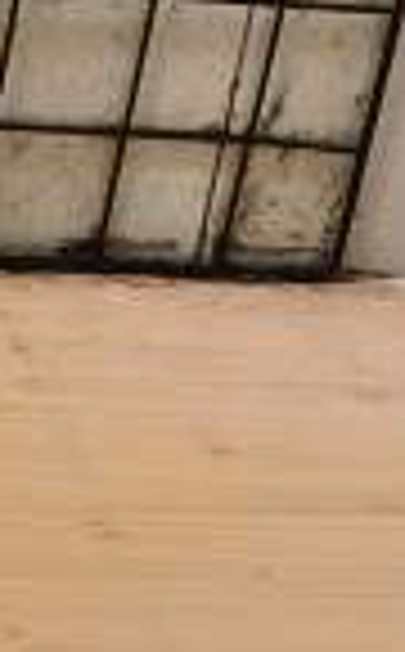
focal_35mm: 180
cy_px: 1234
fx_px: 3195
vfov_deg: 10.8
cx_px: 464
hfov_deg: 7.2
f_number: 1.57
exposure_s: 1/100
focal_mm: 5.6
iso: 849
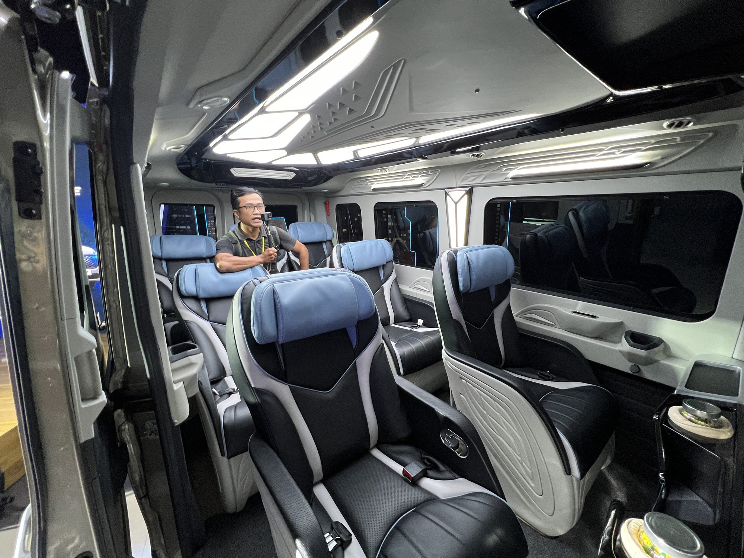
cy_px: 279
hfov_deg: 106.2
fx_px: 279
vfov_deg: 89.9
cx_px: 372
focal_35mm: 13
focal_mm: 1.57
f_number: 1.8
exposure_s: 1/41
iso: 250
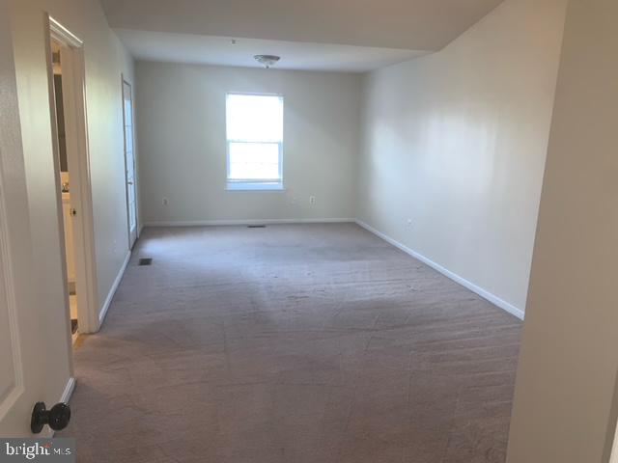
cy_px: 232
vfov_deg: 53.1
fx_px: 464
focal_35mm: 26
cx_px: 309
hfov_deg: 67.3
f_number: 1.8
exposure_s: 1/15
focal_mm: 4.25
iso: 32
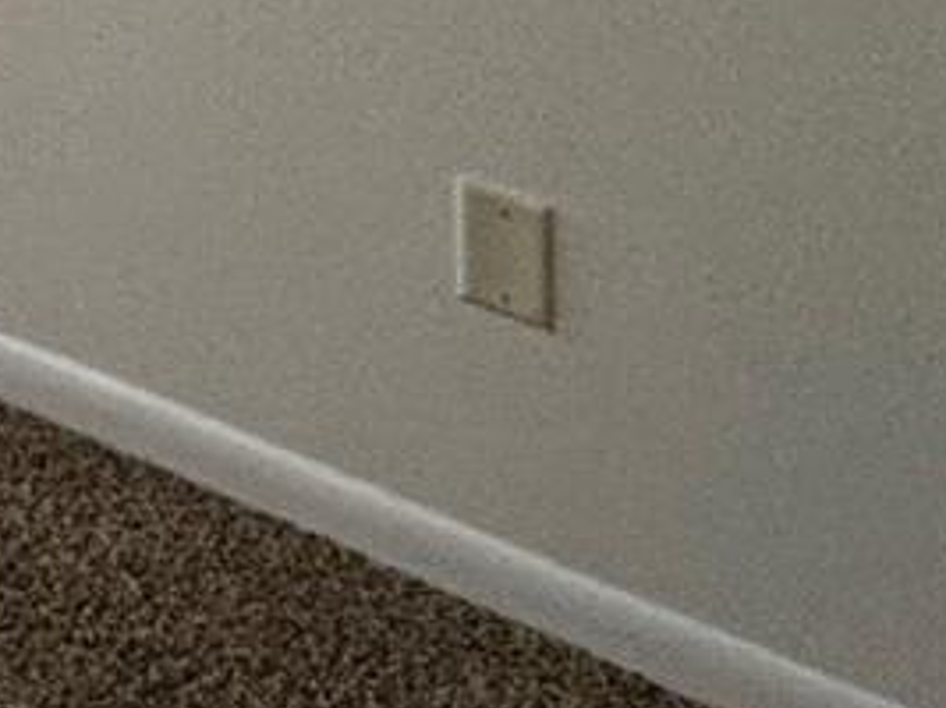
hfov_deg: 16.3
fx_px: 2295
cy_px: -1080
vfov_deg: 12.7
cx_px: -1074
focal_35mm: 84
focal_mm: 2.22
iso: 125
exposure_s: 1/120
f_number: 2.2
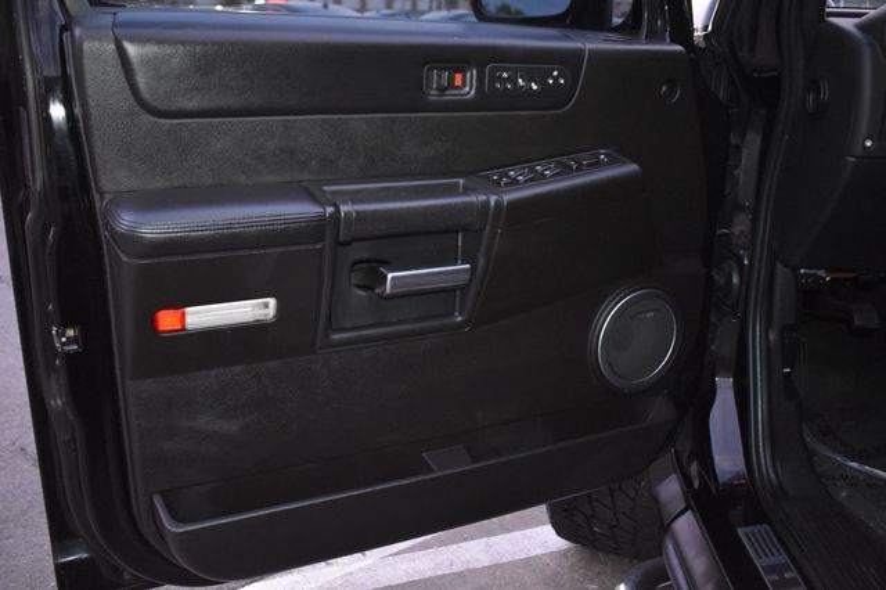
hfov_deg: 57.2
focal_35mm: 33
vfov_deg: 39.9
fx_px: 812
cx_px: 443
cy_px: 295
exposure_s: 1/20
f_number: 3.8
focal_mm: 22
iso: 3200
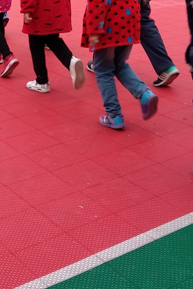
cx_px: 60
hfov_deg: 18.6
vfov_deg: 26.3
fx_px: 587
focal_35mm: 73
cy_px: 1
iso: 125
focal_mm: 3.81
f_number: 2.2
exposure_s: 1/100
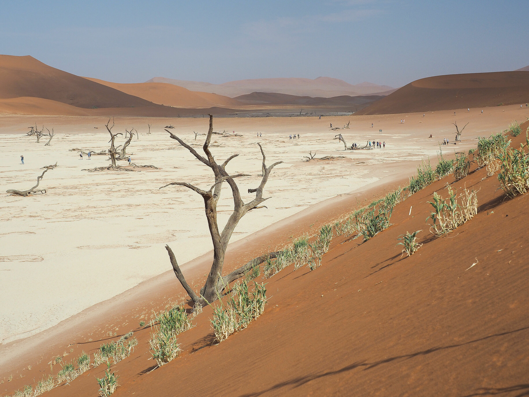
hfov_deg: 33.2
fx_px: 886
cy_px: 198
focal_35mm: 58
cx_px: 264
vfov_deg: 25.2
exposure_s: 1/320
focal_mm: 29
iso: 200
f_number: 8
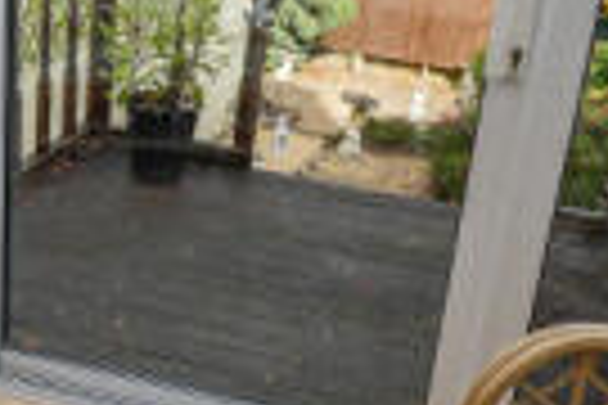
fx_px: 1233
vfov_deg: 18.6
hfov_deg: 27.2
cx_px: 119
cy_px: 290
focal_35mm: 73
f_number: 7.1
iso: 100
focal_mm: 10
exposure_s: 1/100
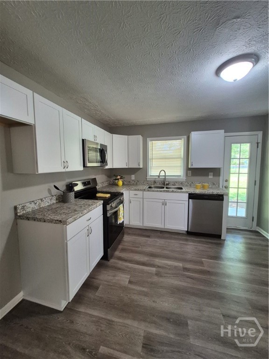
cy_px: 180
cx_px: 134
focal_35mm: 13
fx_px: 135
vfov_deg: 106.2
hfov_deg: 89.9
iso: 200
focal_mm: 1.74
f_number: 2.2
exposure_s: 1/60
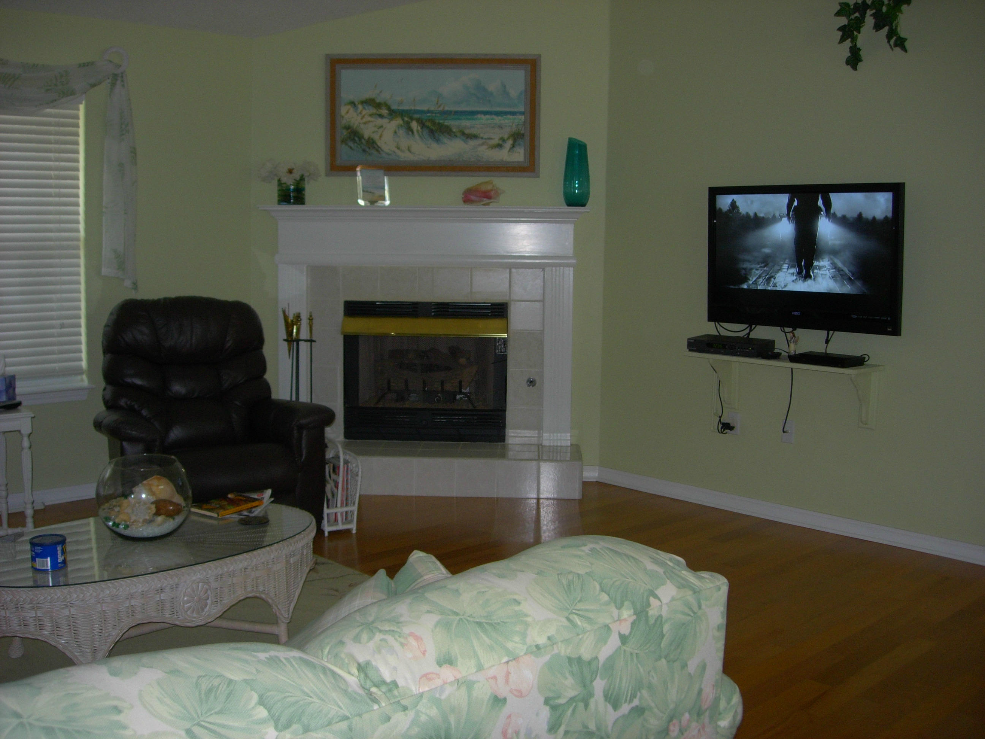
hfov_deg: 49.0
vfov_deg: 37.7
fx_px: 1081
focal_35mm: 38
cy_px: 370
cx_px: 492
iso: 79
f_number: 2.8
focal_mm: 7.8
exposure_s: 1/64
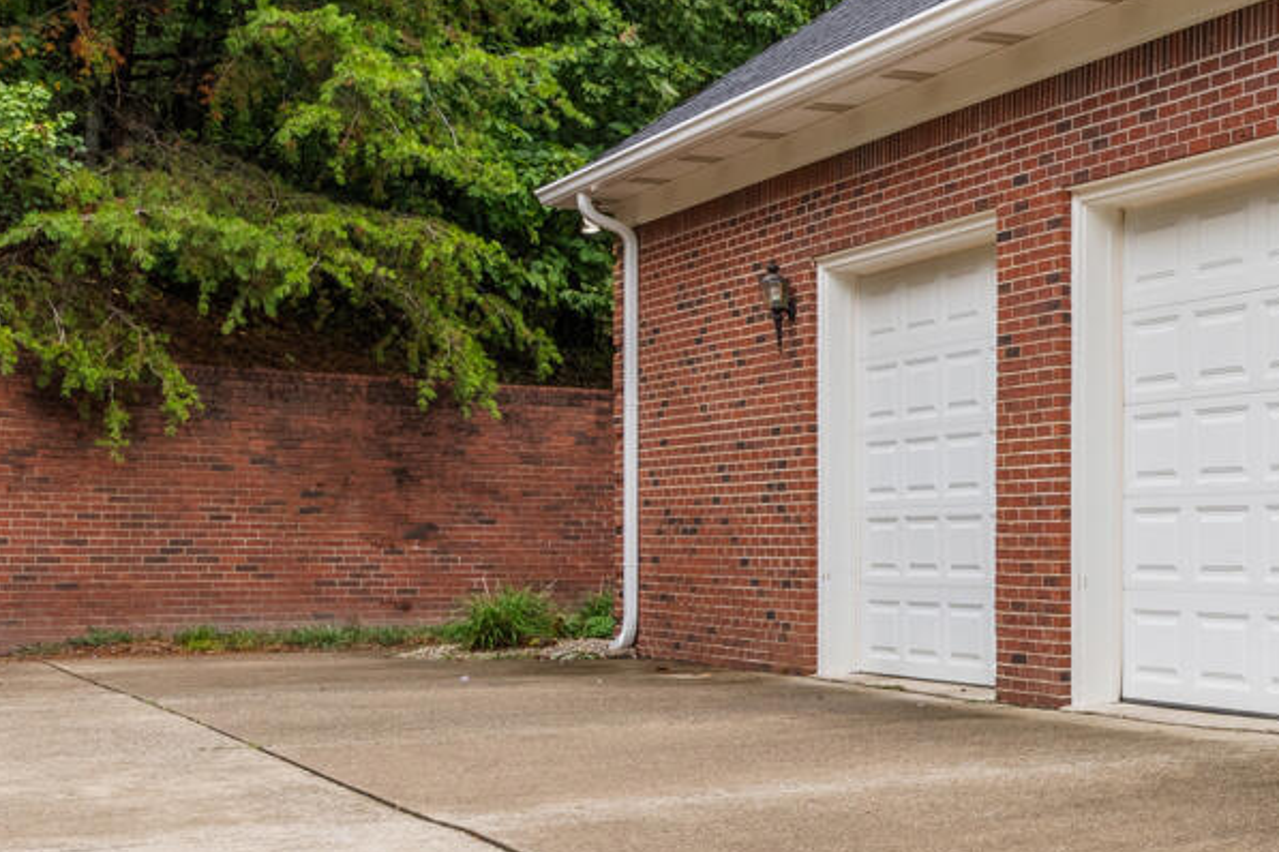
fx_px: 2380
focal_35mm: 67
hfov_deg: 25.4
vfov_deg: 20.3
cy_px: 543
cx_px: 1710
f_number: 10
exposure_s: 1/160
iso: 400
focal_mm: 16
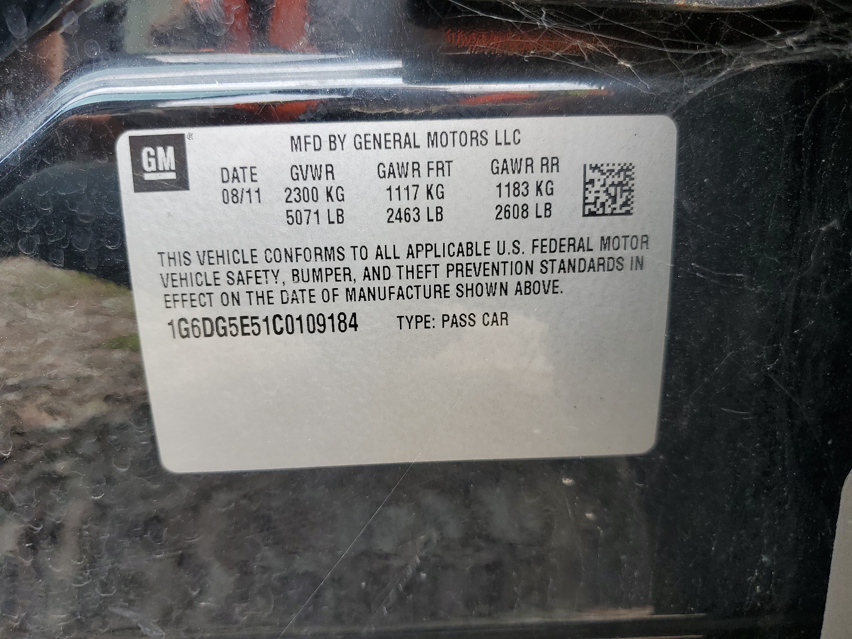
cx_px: 426
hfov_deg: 67.3
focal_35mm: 26
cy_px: 320
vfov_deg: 53.1
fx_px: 640
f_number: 1.5
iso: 50
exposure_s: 1/175
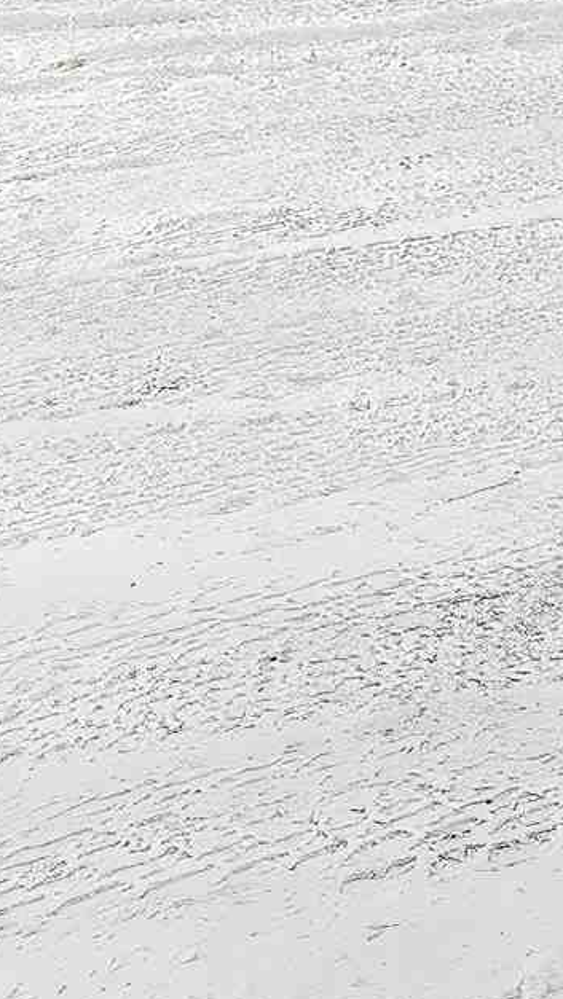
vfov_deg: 23.7
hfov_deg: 7.7
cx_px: 2376
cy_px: -355
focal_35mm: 77
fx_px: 2042
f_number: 9
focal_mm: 10
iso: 100
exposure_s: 1/160
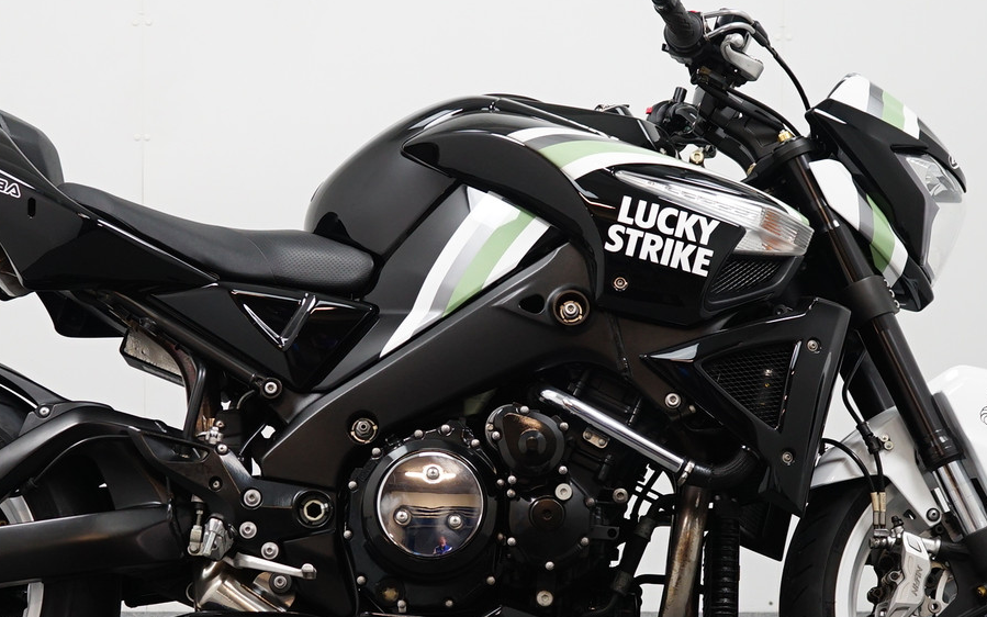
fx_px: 2986
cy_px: 396
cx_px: 440
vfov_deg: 11.8
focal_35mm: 111
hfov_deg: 18.8
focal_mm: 51
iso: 640
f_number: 4.5
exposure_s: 1/60
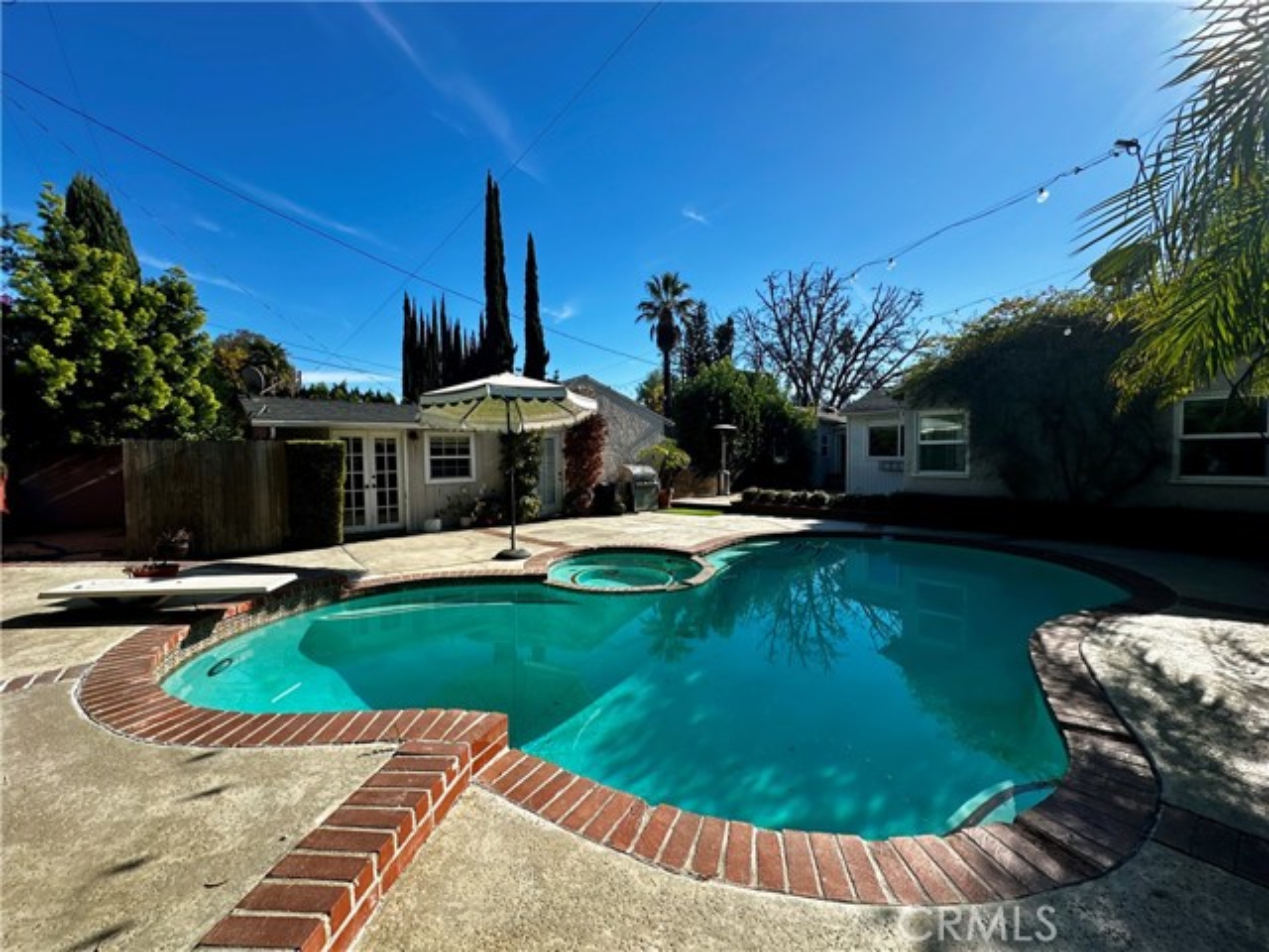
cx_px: 634
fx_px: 513
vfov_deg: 85.7
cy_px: 476
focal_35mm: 14
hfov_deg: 102.1
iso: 50
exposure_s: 1/1366
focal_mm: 2.22
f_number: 2.2
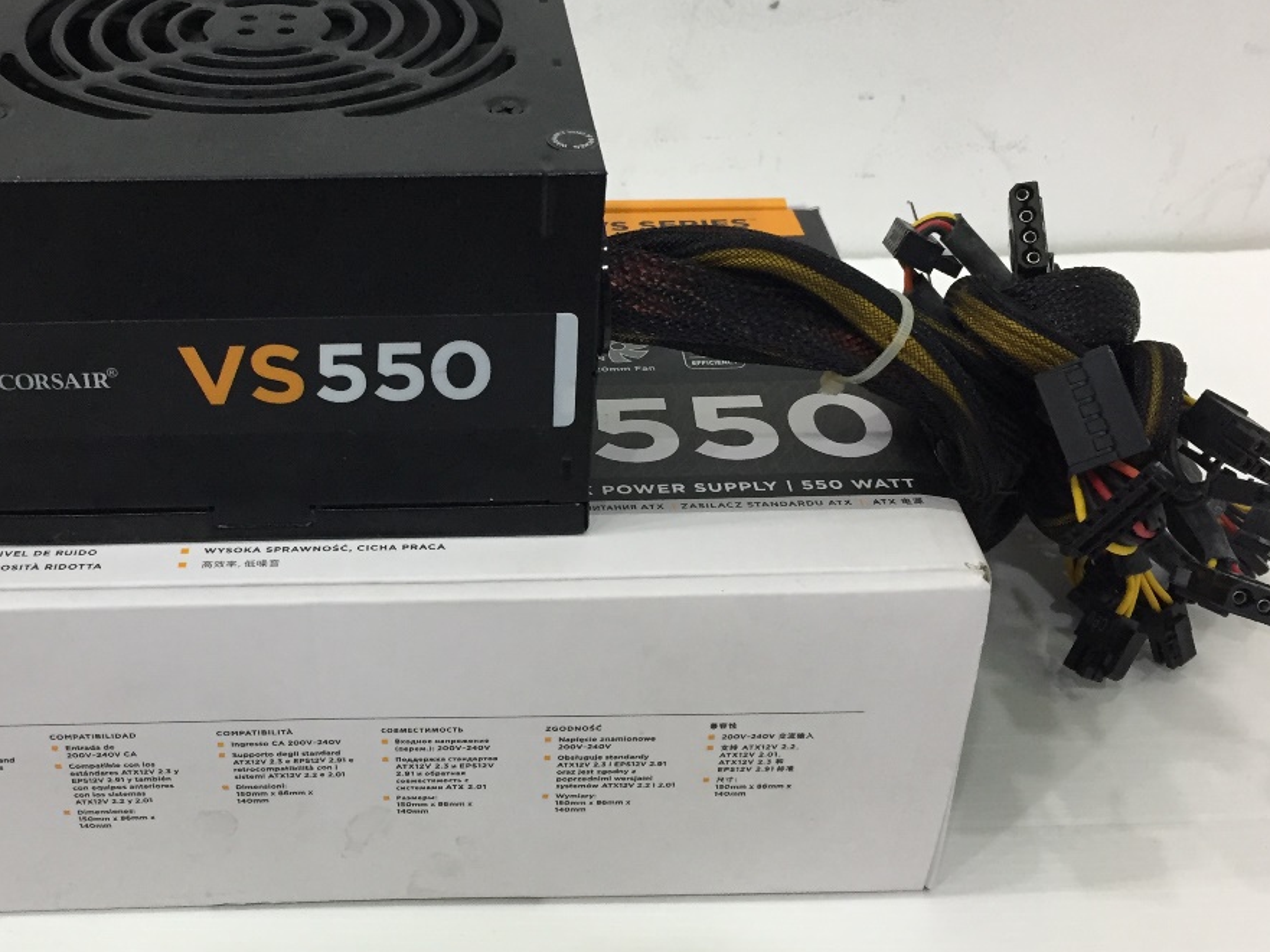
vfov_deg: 33.5
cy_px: 425
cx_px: 456
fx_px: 1577
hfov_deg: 43.4
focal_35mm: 43
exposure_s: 1/33
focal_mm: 4.15
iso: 80
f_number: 2.2
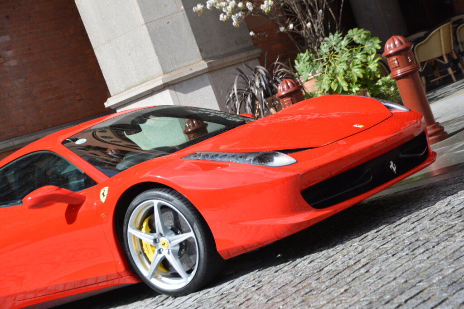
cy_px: 154
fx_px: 1160
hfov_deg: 22.6
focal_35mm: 90
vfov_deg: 15.2
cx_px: 232
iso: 100
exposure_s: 1/250
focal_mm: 60
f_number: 8
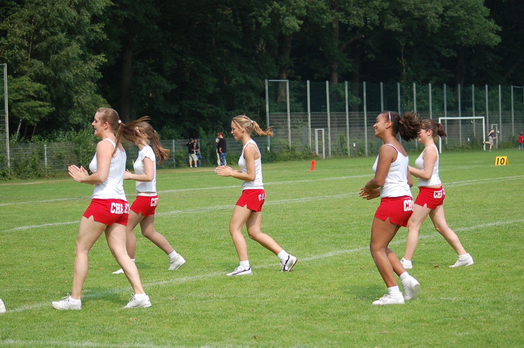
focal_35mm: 105
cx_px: 262
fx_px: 1525
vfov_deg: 13.0
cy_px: 174
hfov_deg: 19.5
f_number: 4.5
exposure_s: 1/1000
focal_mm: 70
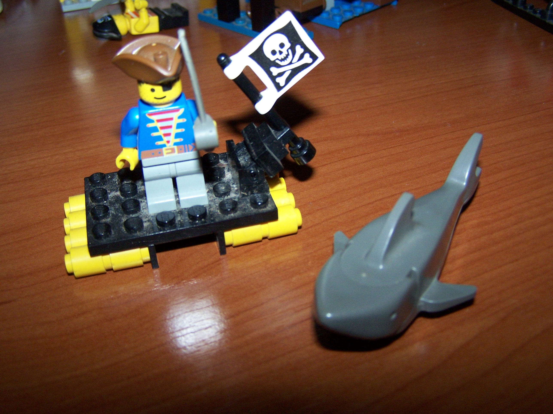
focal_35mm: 38
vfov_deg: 37.7
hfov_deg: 49.0
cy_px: 207
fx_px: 607
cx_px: 276
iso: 140
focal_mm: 6.3
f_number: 2.8
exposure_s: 1/60
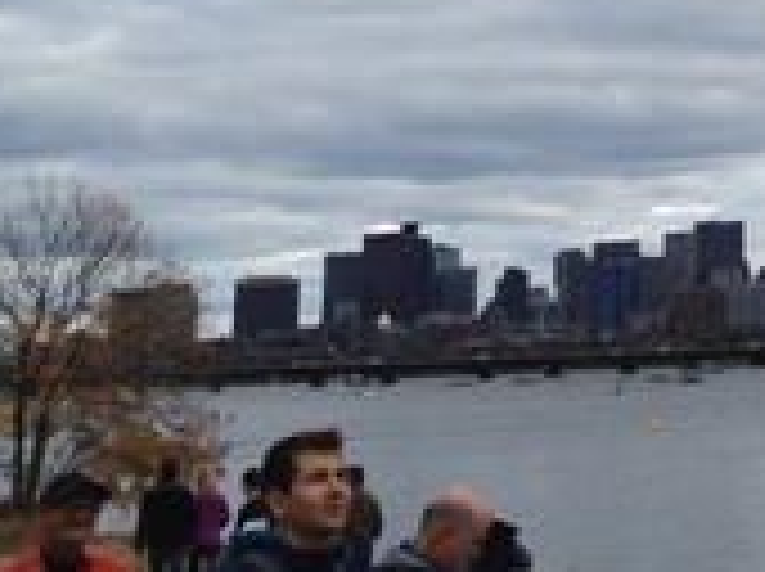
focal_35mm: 132
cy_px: -356
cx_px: 1192
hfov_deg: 13.9
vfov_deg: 10.7
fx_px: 2913
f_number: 2.4
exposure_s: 1/1453
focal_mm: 4.28
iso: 50
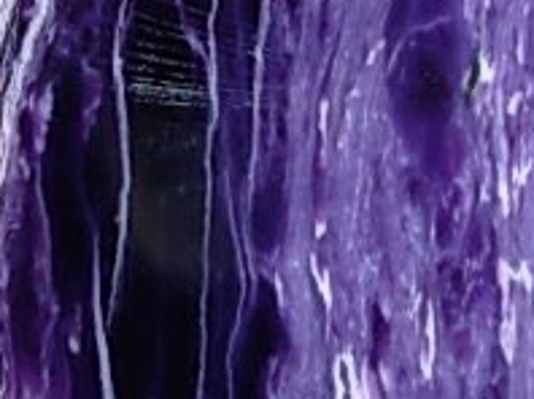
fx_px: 3035
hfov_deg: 10.0
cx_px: 356
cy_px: 3
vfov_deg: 7.5
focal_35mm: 197
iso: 50
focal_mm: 6.3
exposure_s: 1/264
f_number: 2.9
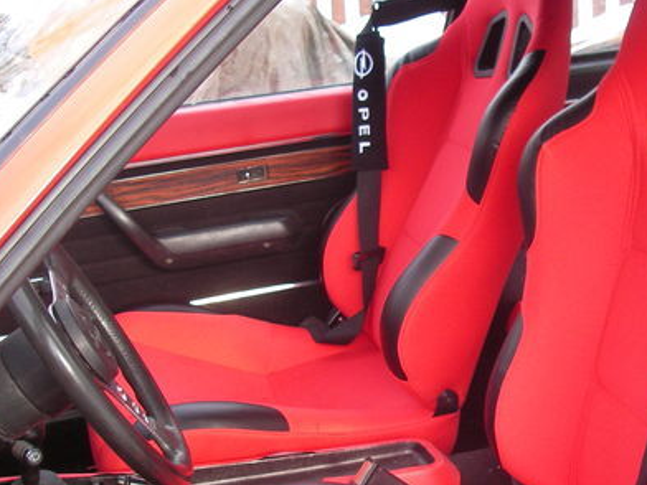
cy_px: 304
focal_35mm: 62
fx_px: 1159
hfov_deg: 30.8
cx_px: 460
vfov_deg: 23.6
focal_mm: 6.3
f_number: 3.3
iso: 50
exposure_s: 1/70.1
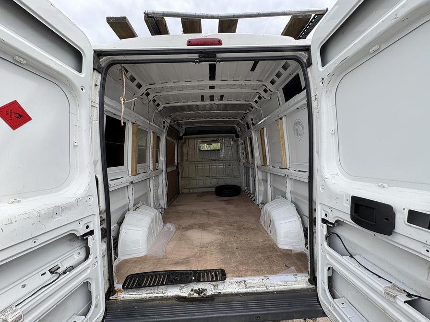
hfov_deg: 102.1
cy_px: 161
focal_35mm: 14
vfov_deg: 85.7
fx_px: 174
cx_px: 215
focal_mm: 2.22
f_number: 2.2
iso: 64
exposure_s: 1/361
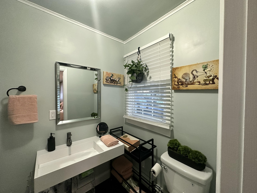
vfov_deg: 85.7
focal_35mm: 14
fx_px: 104
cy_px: 96
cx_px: 128
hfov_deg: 102.1
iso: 320
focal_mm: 2.22
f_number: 2.2
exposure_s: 1/60
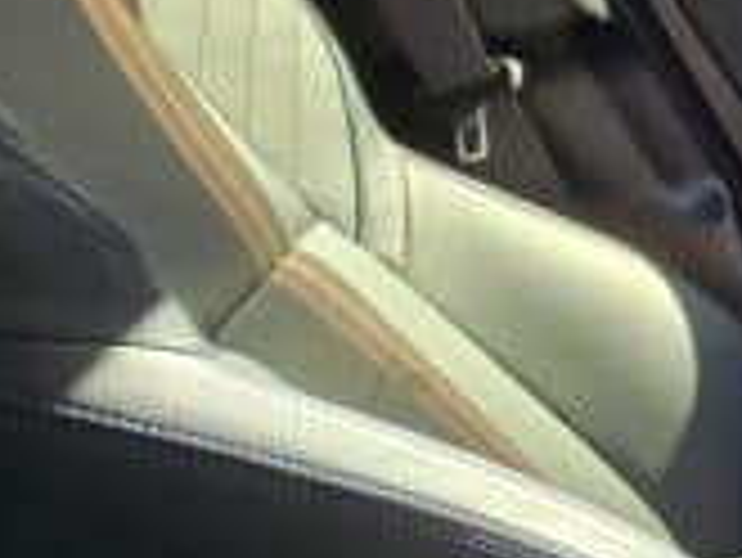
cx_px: 1637
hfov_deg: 16.9
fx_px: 1351
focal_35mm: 63
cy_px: 162
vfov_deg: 23.2
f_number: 2.2
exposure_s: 1/163
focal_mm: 2.2
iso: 50
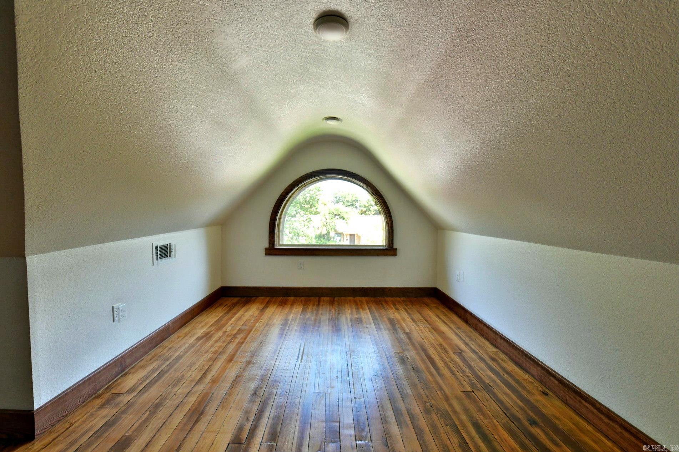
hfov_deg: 104.3
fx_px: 264
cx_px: 340
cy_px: 226
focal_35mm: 14
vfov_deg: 81.2
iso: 2500
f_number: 7.1
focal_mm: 14
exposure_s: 1/200
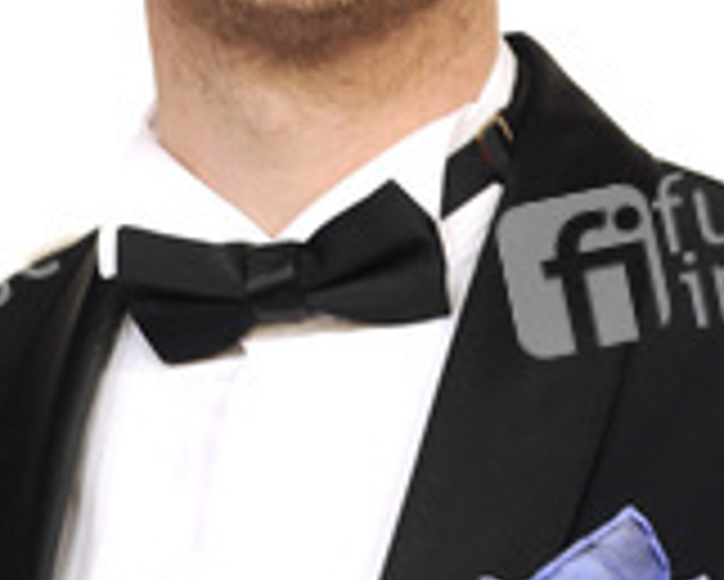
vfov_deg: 4.6
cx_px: 322
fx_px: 7268
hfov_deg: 5.7
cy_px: 27
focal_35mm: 339
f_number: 6.3
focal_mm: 145
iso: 2000
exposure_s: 1/160
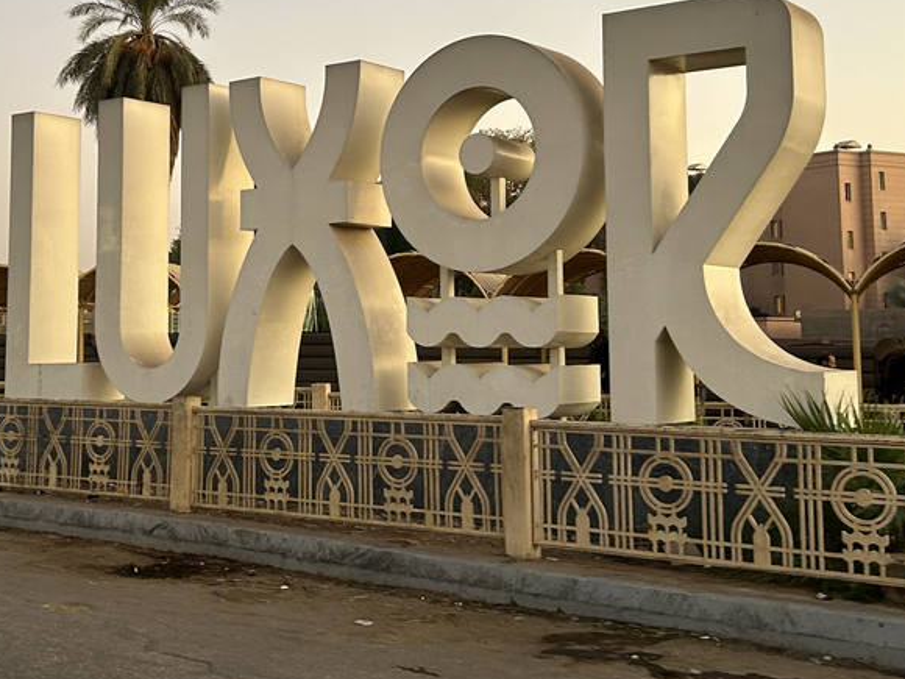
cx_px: 303
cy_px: 196
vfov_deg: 27.3
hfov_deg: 35.8
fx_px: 1386
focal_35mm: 53
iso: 125
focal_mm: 5.7
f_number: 1.5
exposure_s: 1/50
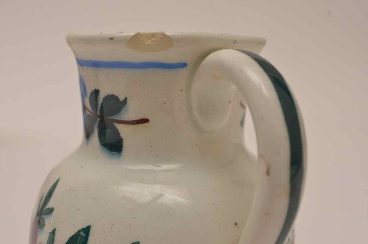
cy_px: 122
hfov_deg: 46.5
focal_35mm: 42
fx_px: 428
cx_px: 184
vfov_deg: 31.8
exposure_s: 1/160
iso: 800
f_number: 9
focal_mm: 28
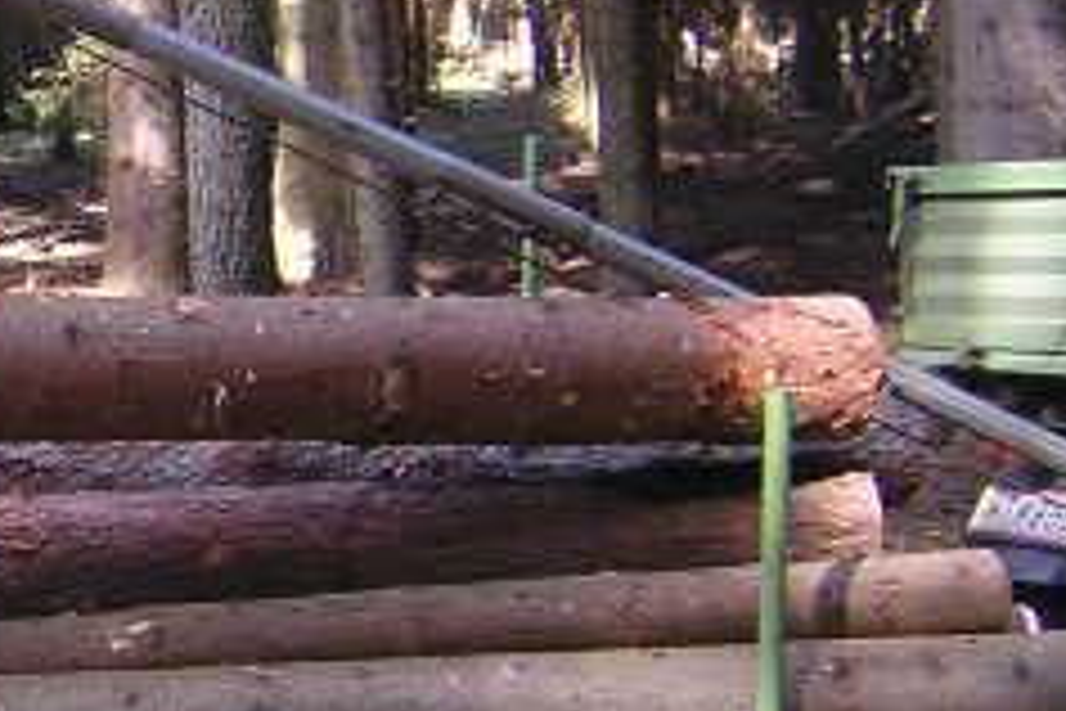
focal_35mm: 101
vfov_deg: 13.5
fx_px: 2990
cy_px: 405
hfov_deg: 18.9
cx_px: -283
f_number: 2.6
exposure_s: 1/30
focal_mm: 4.7
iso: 118
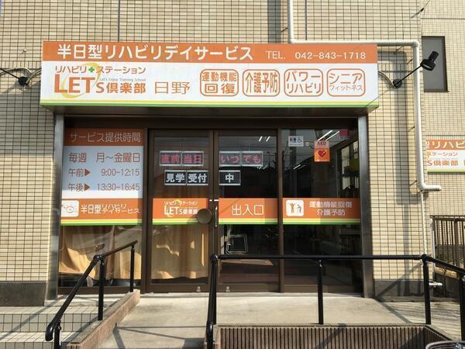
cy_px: 174
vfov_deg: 48.2
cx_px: 232
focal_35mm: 29
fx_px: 390
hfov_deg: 61.7
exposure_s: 1/1923
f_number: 2.2
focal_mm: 4.15
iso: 25
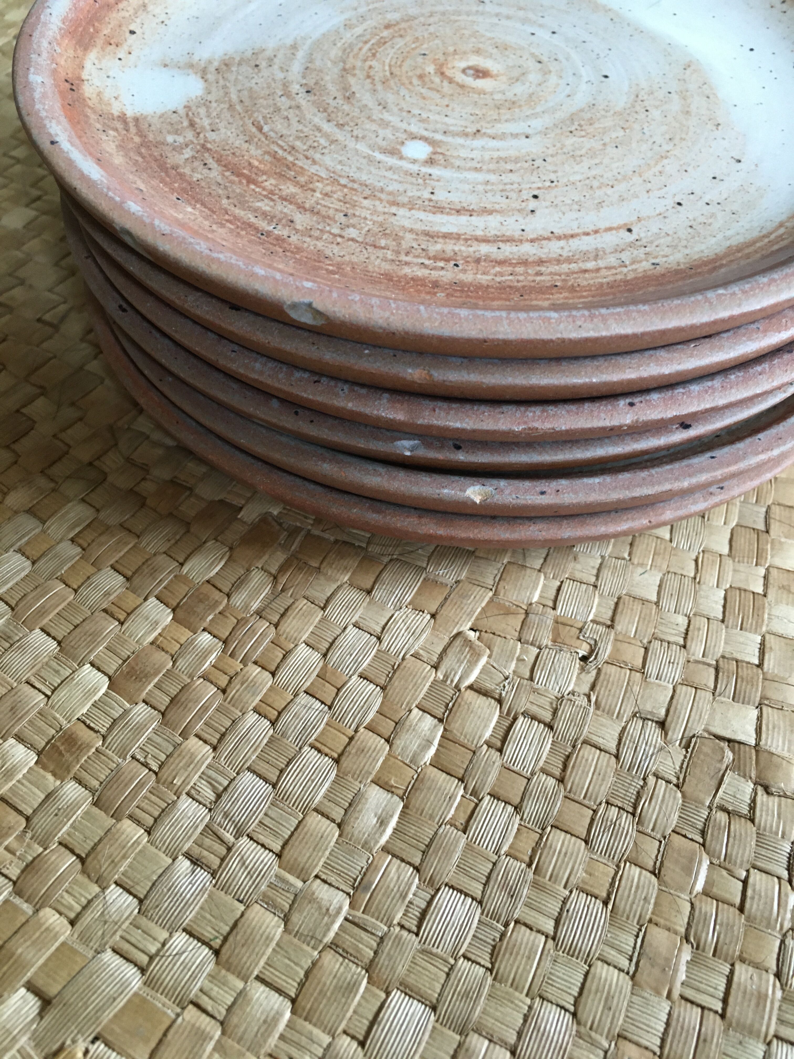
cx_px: 397
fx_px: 887
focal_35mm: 29
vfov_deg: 61.7
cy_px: 530
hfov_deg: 48.2
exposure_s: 1/33
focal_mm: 4.15
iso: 160
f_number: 2.2
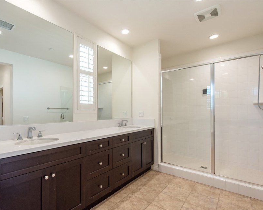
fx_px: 148
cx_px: 112
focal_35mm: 19
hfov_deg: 82.7
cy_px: 110
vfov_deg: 70.9
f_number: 5.6
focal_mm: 16
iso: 400
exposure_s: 1/125
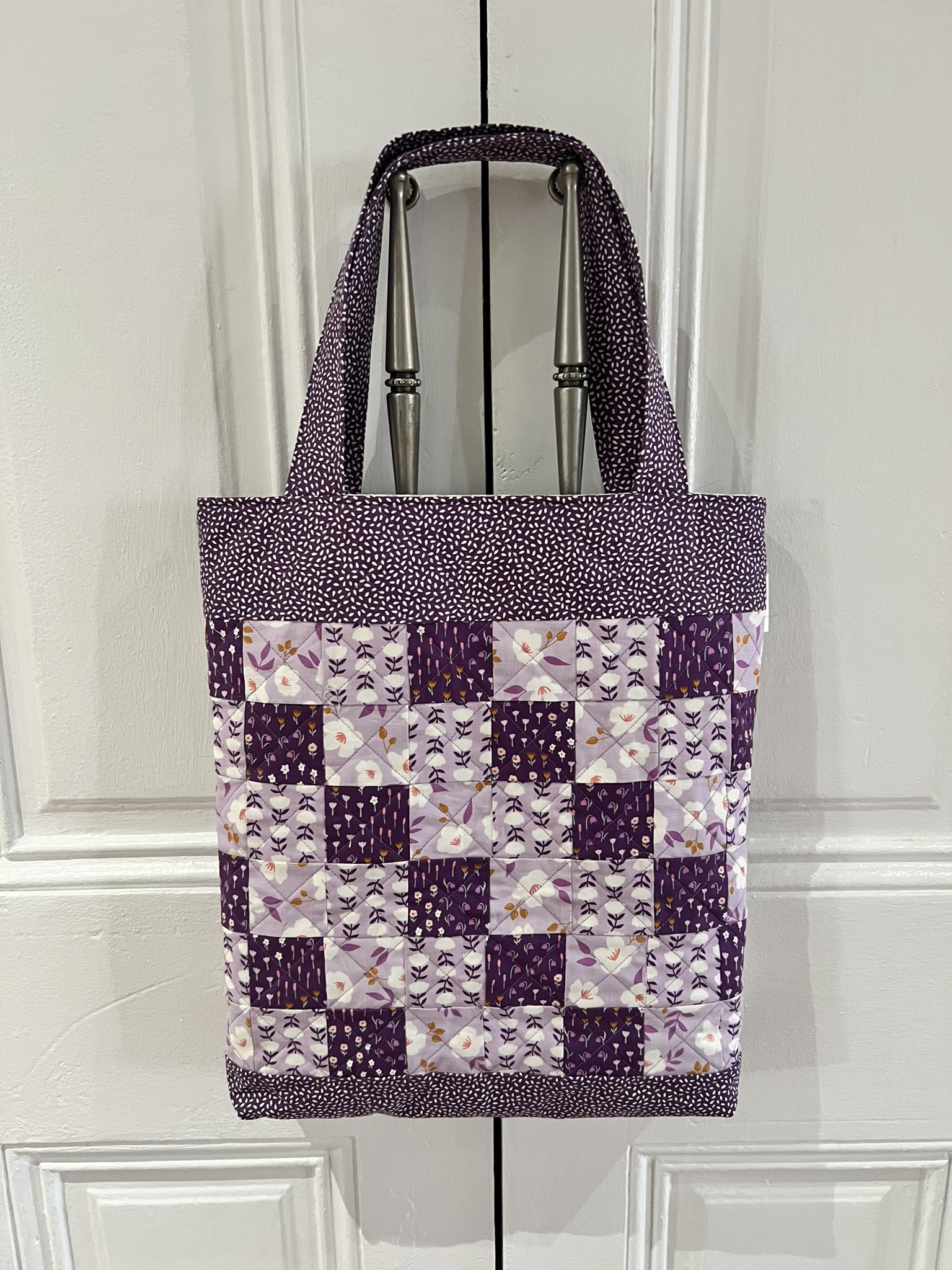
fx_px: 953
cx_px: 476
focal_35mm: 26
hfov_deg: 53.1
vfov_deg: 67.3
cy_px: 635
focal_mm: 5.7
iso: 400
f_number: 1.5
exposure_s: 1/40
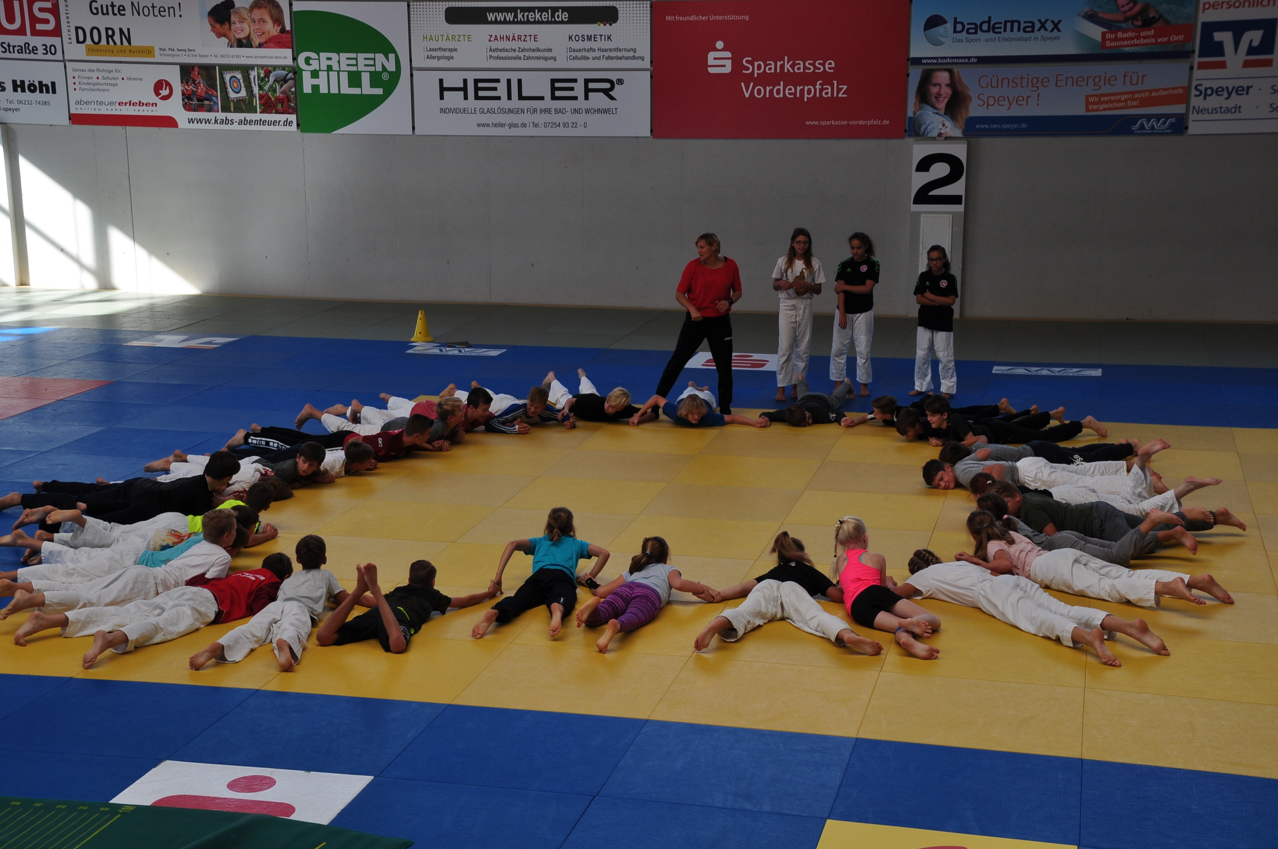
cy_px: 424
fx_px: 1861
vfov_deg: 25.7
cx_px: 639
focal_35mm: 52
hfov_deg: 37.9
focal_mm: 35
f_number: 8
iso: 220
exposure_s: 1/60
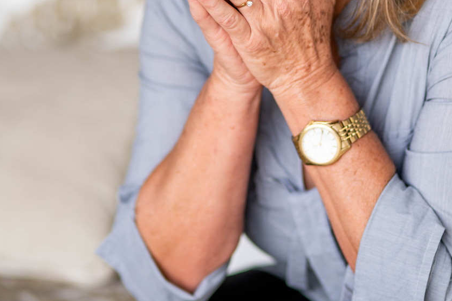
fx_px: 2700
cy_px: 12
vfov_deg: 6.4
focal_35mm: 215
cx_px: 216
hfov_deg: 9.6
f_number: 1.6
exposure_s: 1/500
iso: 100
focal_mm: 85
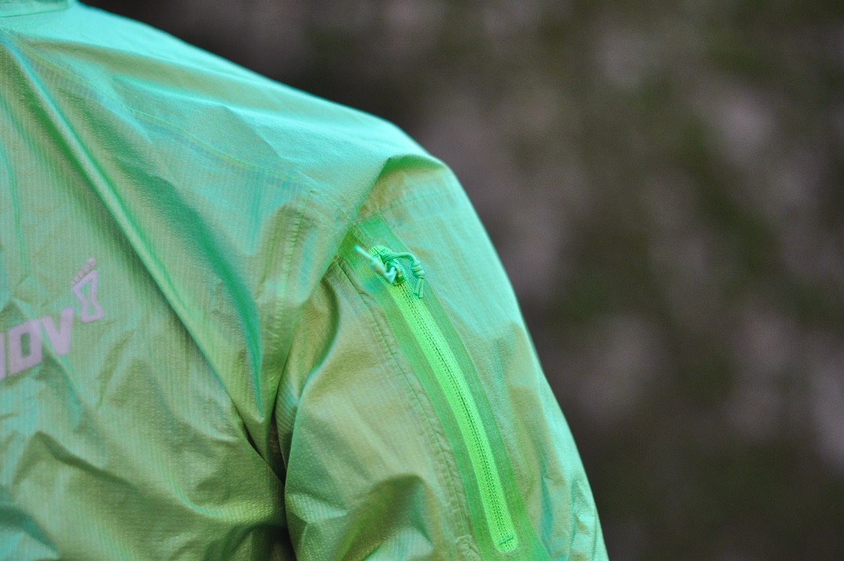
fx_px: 1757
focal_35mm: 75
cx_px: 422
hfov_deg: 27.0
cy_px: 280
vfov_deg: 18.1
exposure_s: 1/1600
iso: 640
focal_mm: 50
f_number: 2
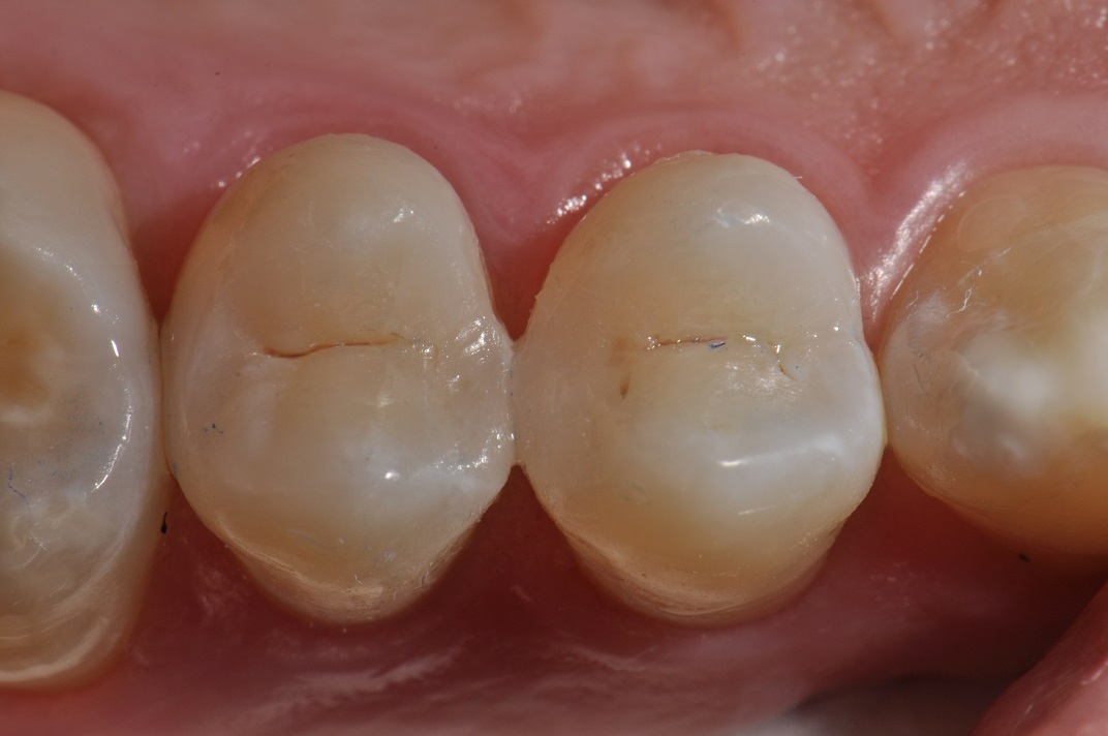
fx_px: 4842
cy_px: 368
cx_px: 554
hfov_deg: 13.1
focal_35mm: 158
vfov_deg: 8.7
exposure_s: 1/160
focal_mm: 105
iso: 200
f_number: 32
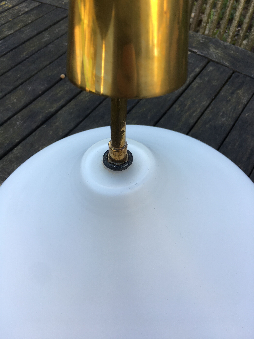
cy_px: 170
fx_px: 284
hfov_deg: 48.2
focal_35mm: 29
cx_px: 127
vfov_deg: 61.7
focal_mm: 4.15
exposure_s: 1/146
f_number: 2.2
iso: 25
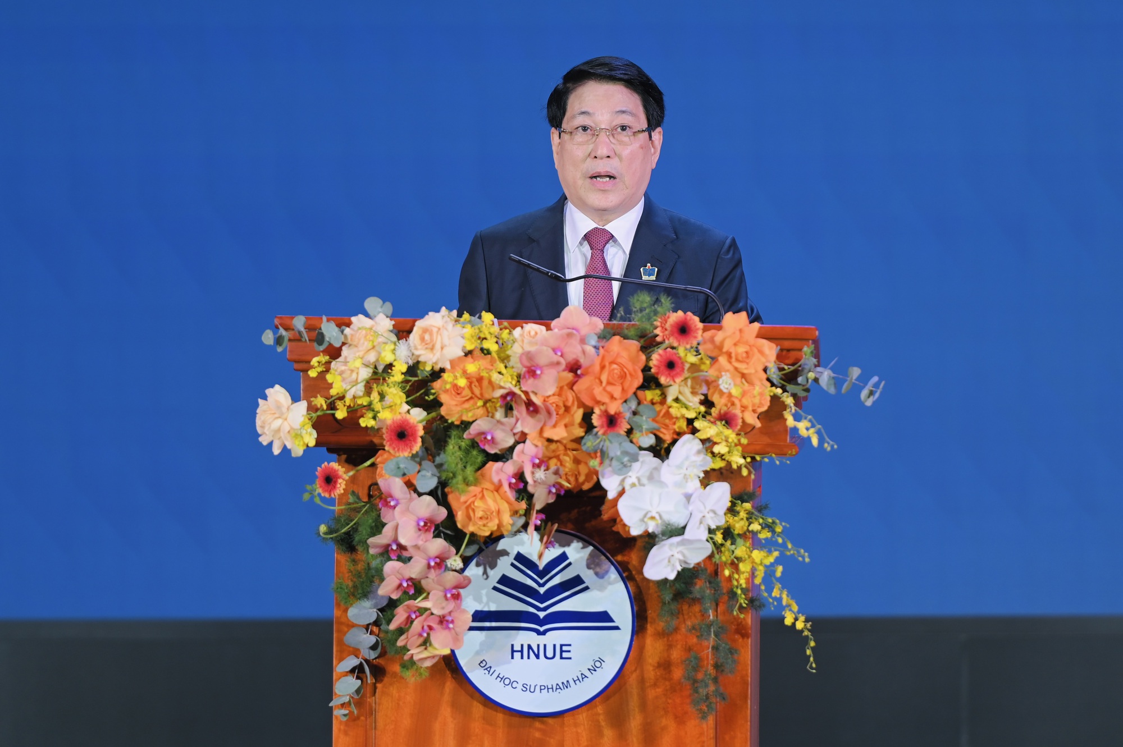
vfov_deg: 6.9
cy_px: 374
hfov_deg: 10.3
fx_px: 6235
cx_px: 562
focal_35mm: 200
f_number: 2.8
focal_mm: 200
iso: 160
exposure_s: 1/200
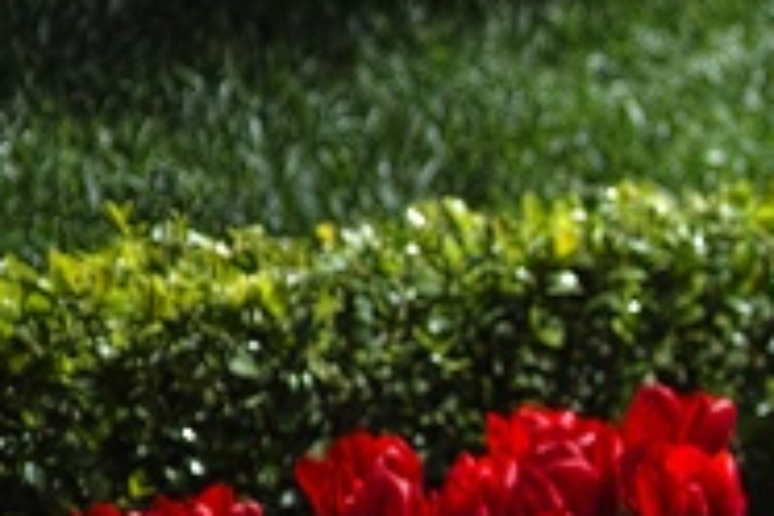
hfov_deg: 4.1
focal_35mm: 483
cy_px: 1552
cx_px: 2476
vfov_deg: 2.8
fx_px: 10384
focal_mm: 50
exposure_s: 1/640
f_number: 3.2
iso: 100
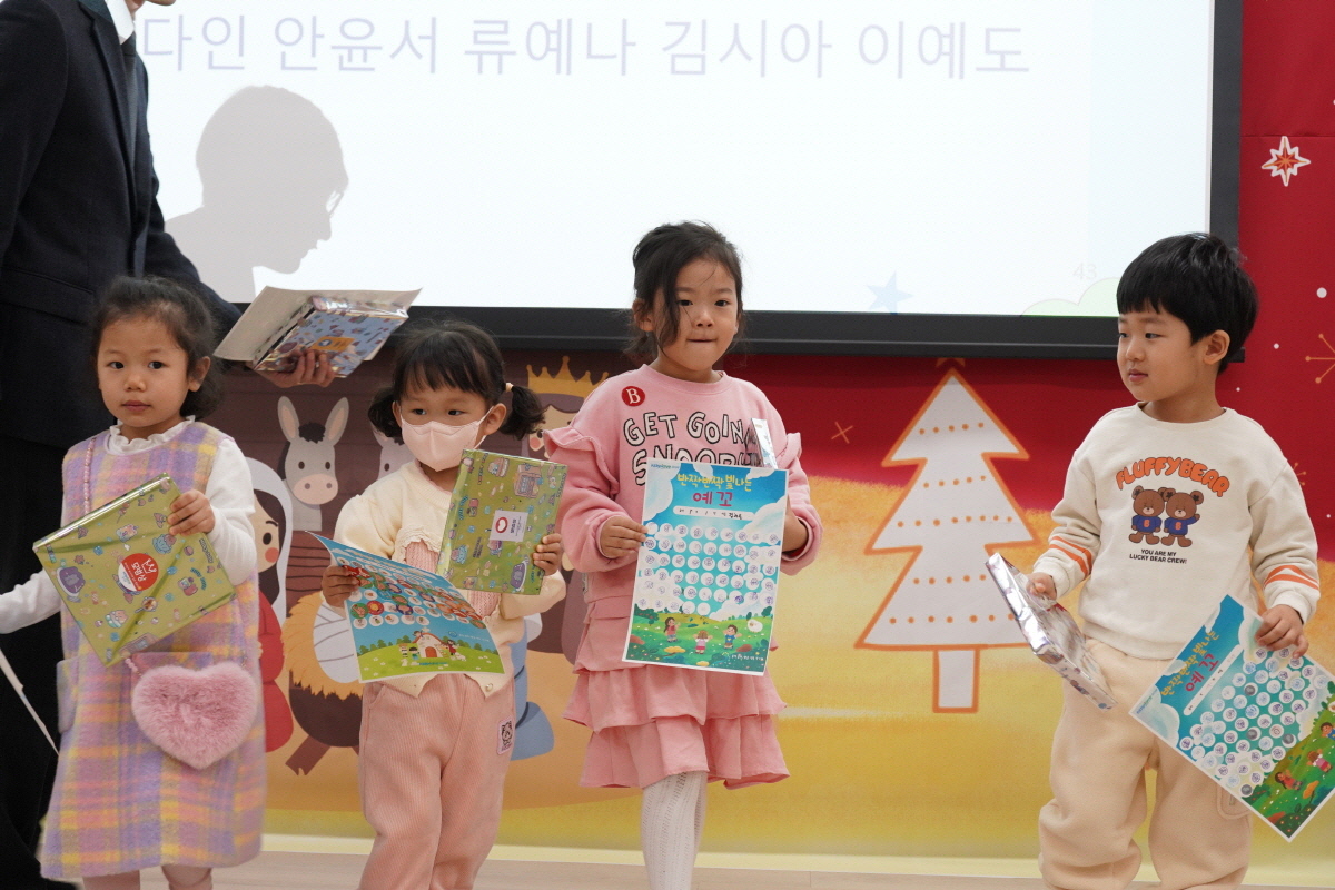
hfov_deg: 34.5
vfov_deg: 23.4
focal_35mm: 58
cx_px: 668
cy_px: 445
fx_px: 2151
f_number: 6.3
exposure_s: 1/125
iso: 2500
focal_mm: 58
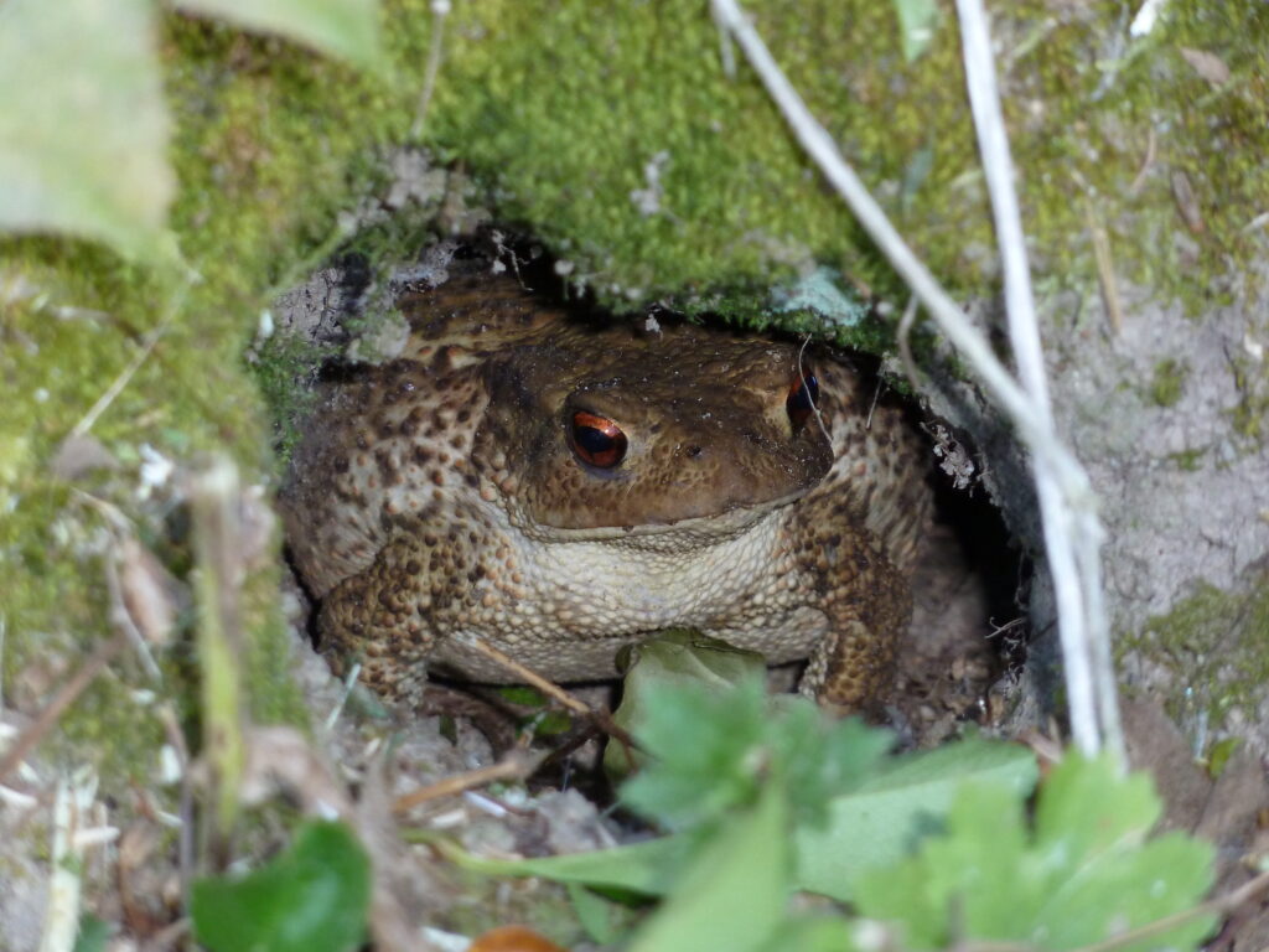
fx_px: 12647
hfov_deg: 5.7
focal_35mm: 345
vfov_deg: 4.3
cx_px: 634
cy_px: 476
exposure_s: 1/60
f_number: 4.9
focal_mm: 49.2
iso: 160
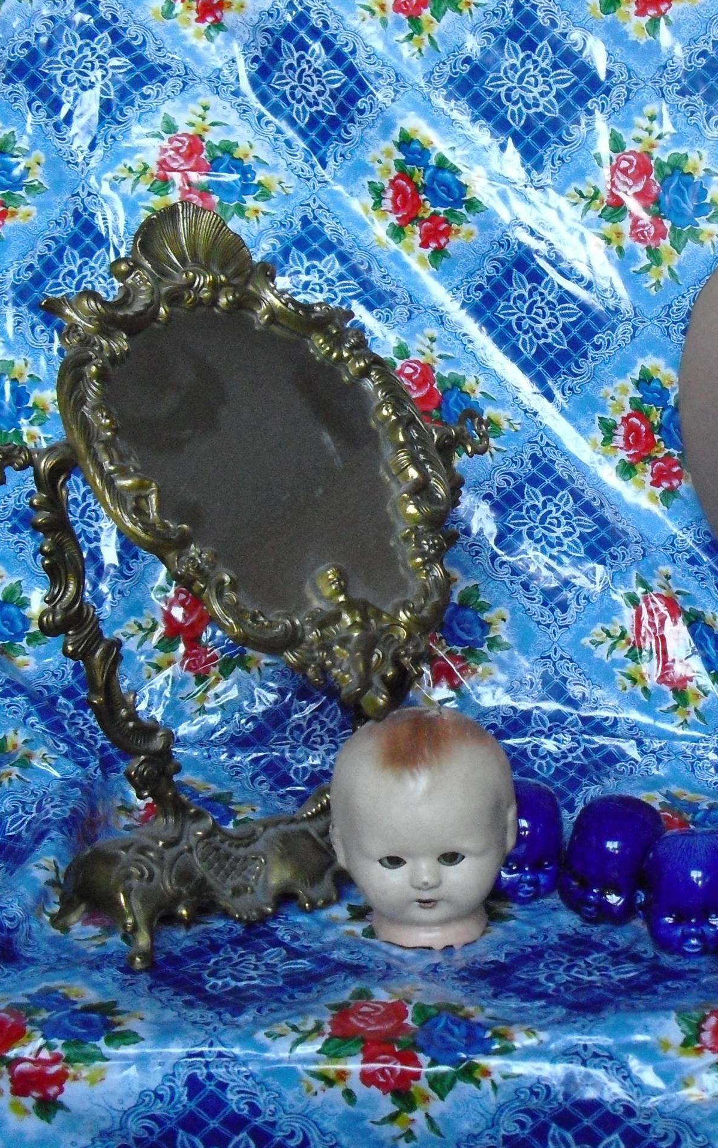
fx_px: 1597
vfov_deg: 39.6
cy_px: 574
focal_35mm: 51
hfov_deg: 24.8
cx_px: 608
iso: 800
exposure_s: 1/125
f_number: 3.1
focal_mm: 6.3
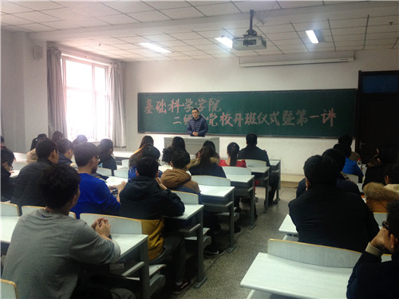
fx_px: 403
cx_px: 200
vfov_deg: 40.7
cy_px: 150
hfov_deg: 52.6
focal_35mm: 35
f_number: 2.4
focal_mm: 4.28
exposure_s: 1/20
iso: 125
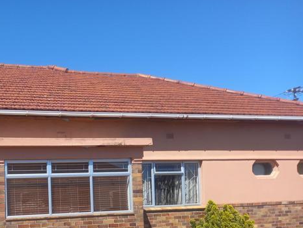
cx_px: 46
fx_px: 376
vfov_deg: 32.4
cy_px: 192
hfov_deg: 41.3
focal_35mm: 43
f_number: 2
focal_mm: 4.6
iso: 25
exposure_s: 1/698
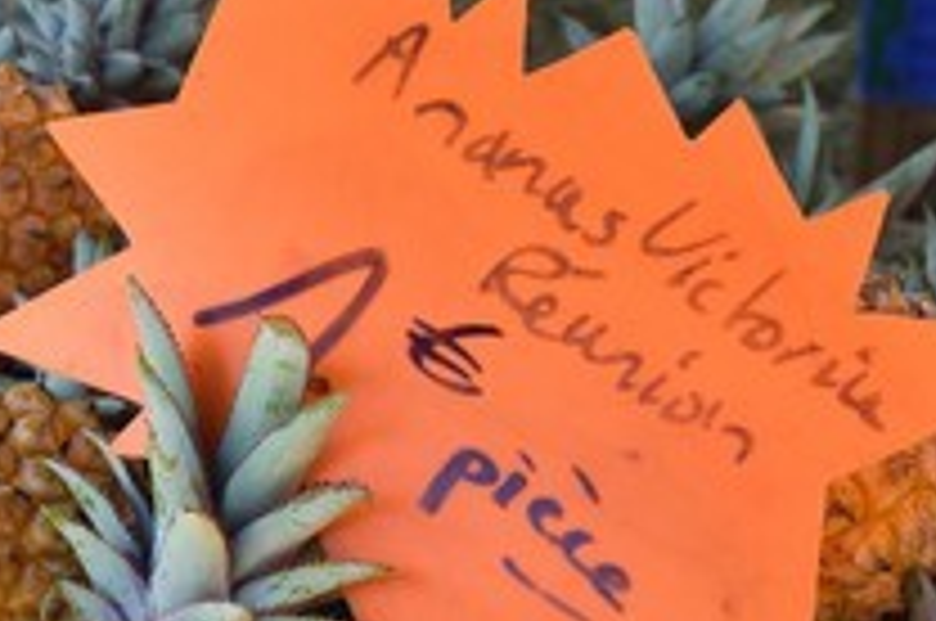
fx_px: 1895
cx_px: 398
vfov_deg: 18.5
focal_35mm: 73
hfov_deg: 27.7
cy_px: 472
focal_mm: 36
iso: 200
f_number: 9
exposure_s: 1/100
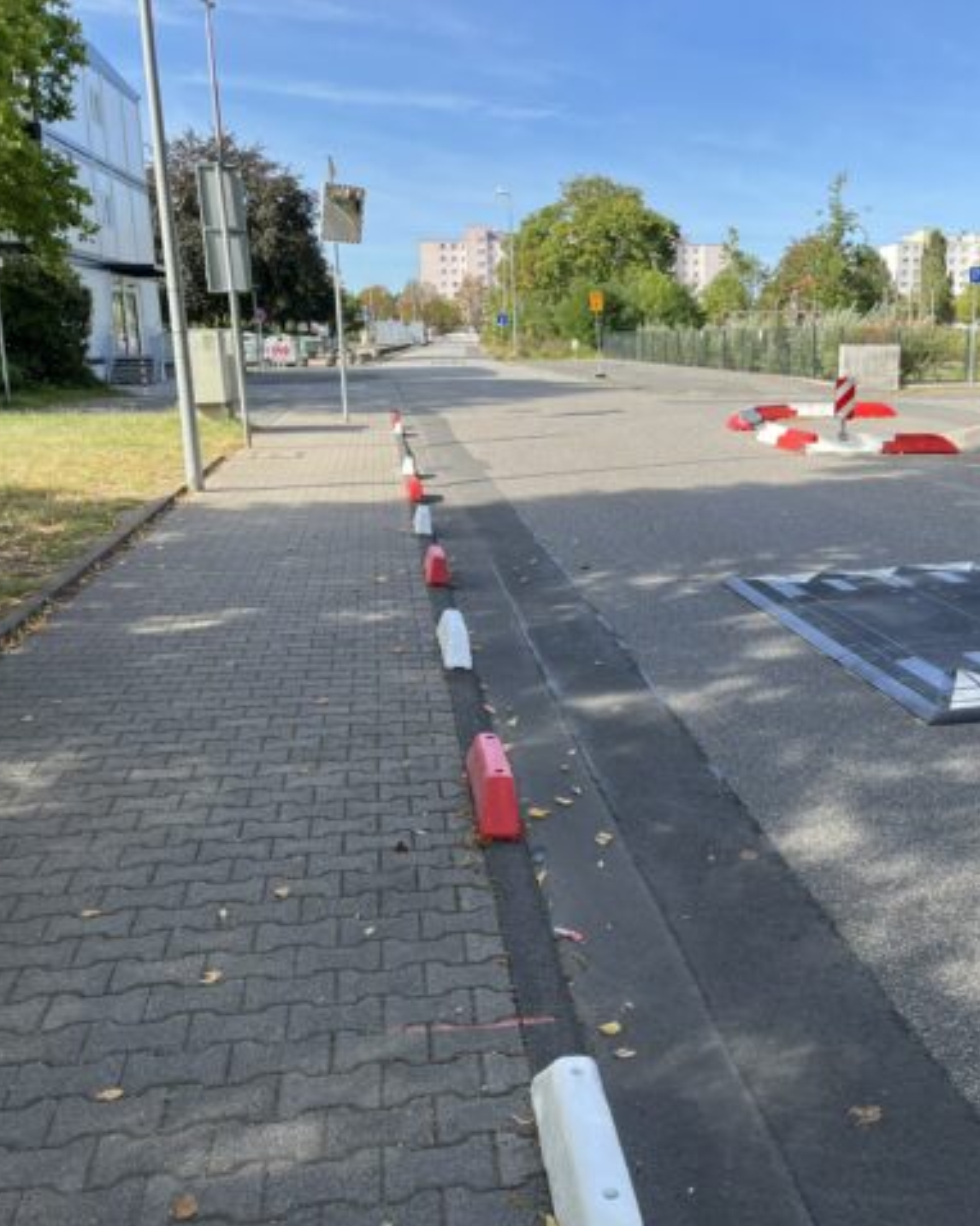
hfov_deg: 42.4
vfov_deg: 52.9
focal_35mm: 34
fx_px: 1233
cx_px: 698
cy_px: 613
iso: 50
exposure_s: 1/983
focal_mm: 5.1
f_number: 1.6
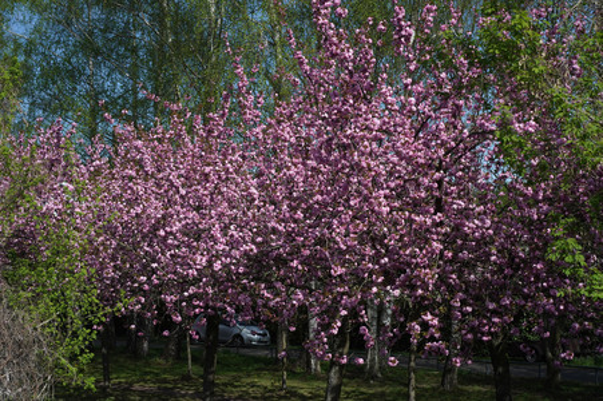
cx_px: 302
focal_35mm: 62
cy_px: 200
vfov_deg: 21.9
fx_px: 1038
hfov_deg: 32.4
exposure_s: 1/320
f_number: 8
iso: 320
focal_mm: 62
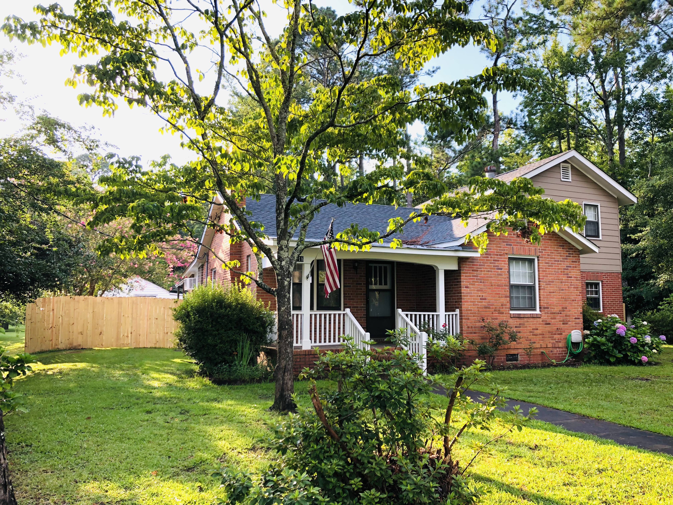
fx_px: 544
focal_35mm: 28
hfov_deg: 63.4
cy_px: 252
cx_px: 336
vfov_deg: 49.7
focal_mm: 4
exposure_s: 1/240
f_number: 1.8
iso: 20
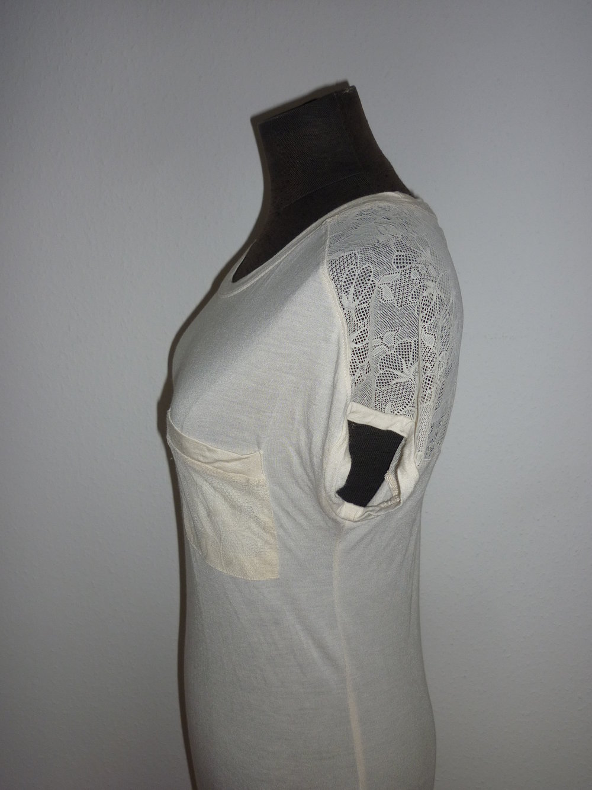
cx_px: 296
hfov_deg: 39.7
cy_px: 395
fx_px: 821
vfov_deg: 51.4
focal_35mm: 36
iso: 100
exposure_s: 1/60
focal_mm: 5.9
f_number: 2.9
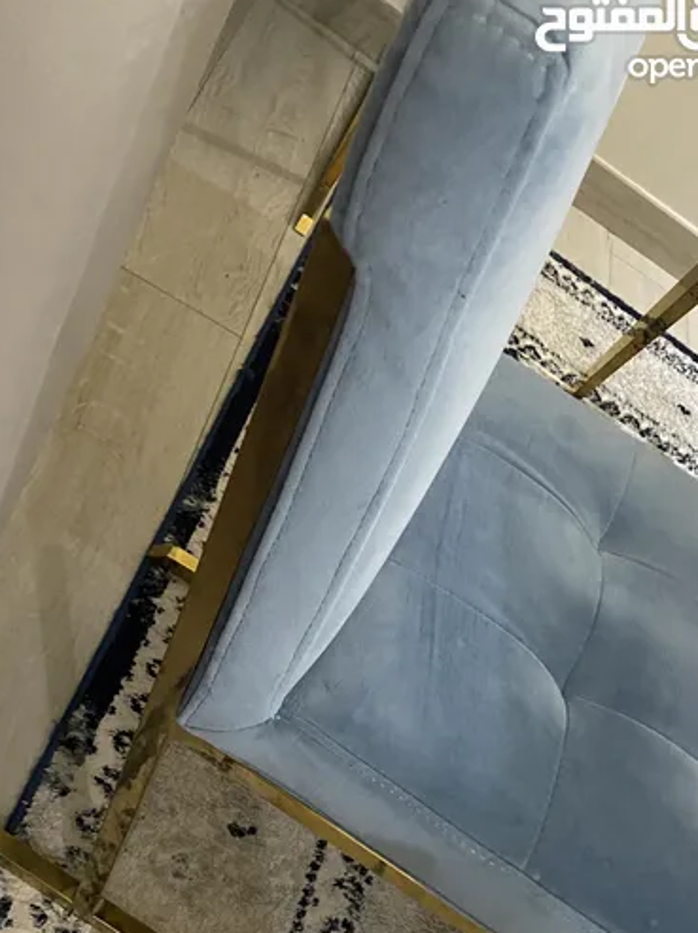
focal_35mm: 38
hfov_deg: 37.7
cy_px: 626
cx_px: 346
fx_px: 1023
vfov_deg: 48.1
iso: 640
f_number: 1.8
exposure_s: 1/25
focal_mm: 4.25
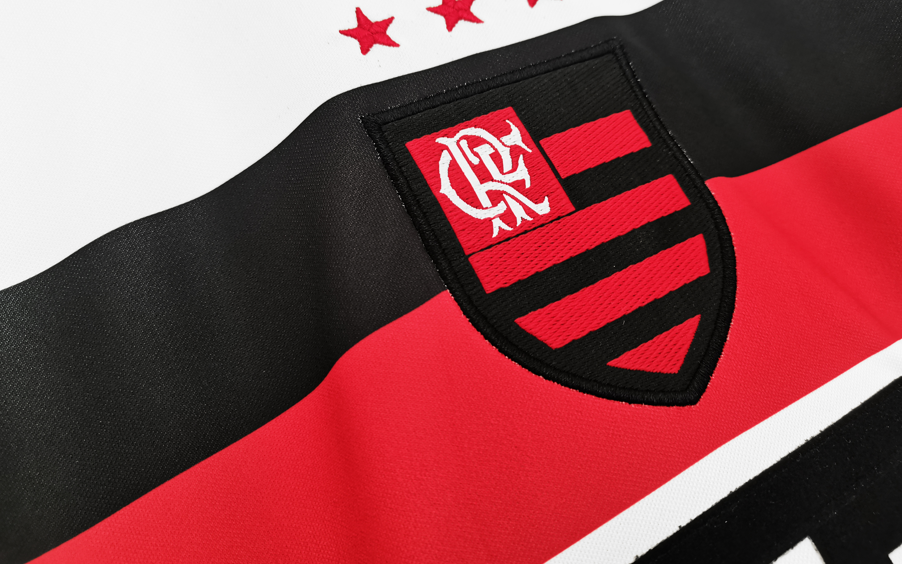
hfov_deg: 64.6
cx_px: 473
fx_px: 713
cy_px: 212
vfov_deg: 42.8
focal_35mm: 29
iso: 200
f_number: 1.8
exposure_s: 1/50
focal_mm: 5.58
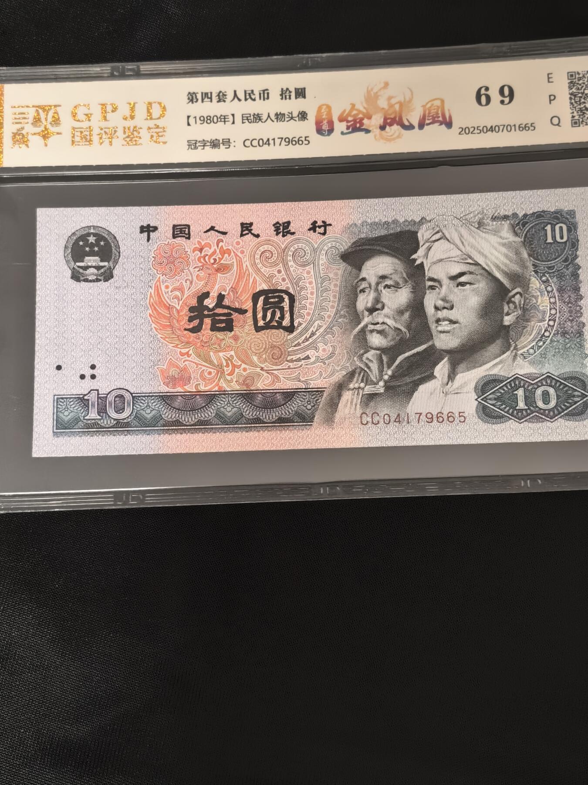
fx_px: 1087
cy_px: 392
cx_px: 294
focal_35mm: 48
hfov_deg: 30.3
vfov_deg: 39.7
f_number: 2
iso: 1000
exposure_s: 1/120
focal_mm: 6.98
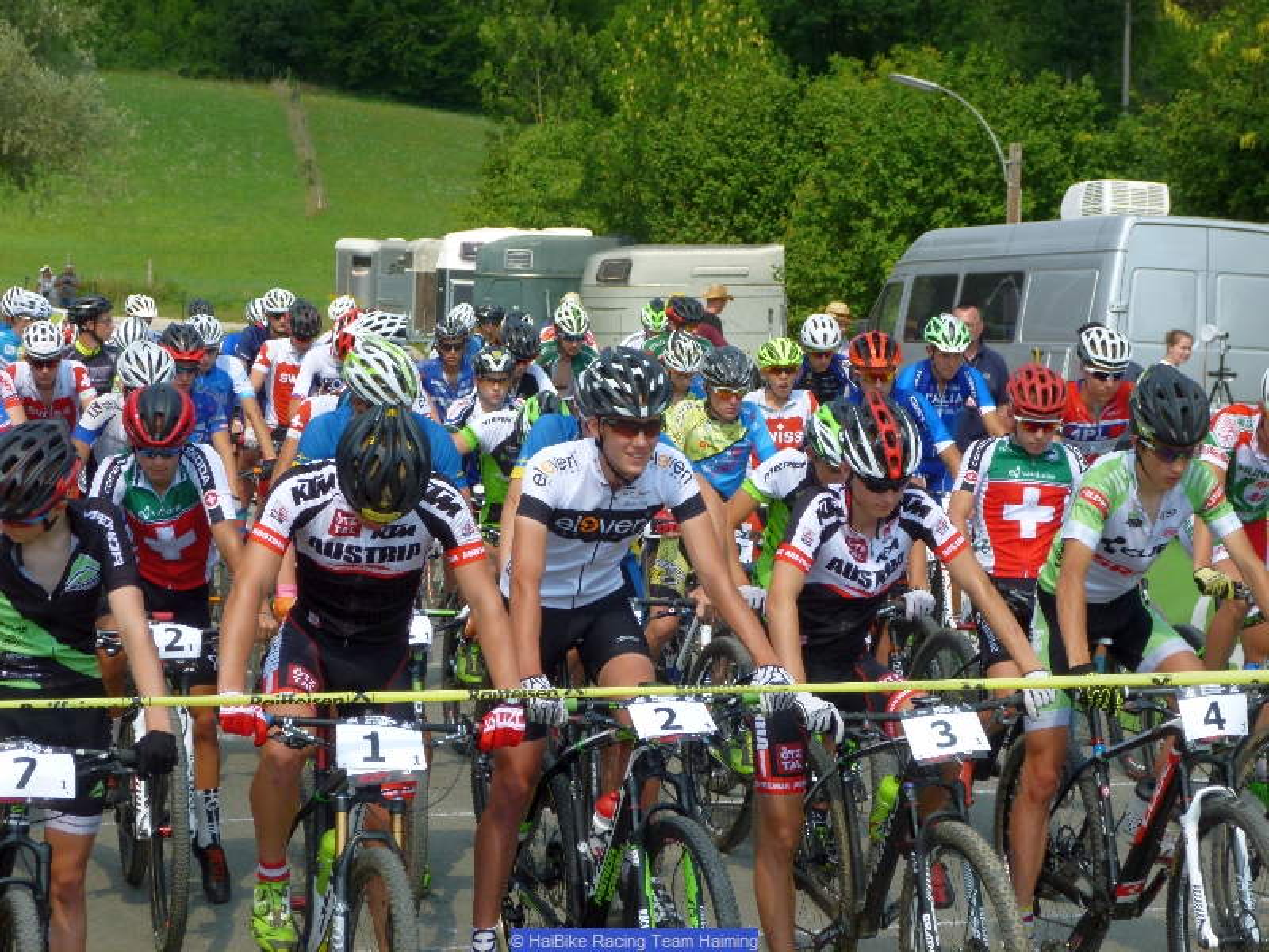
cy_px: 476
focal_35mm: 86
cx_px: 634
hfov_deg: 22.8
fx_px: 3153
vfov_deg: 17.2
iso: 100
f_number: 5
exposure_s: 1/250
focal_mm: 15.3
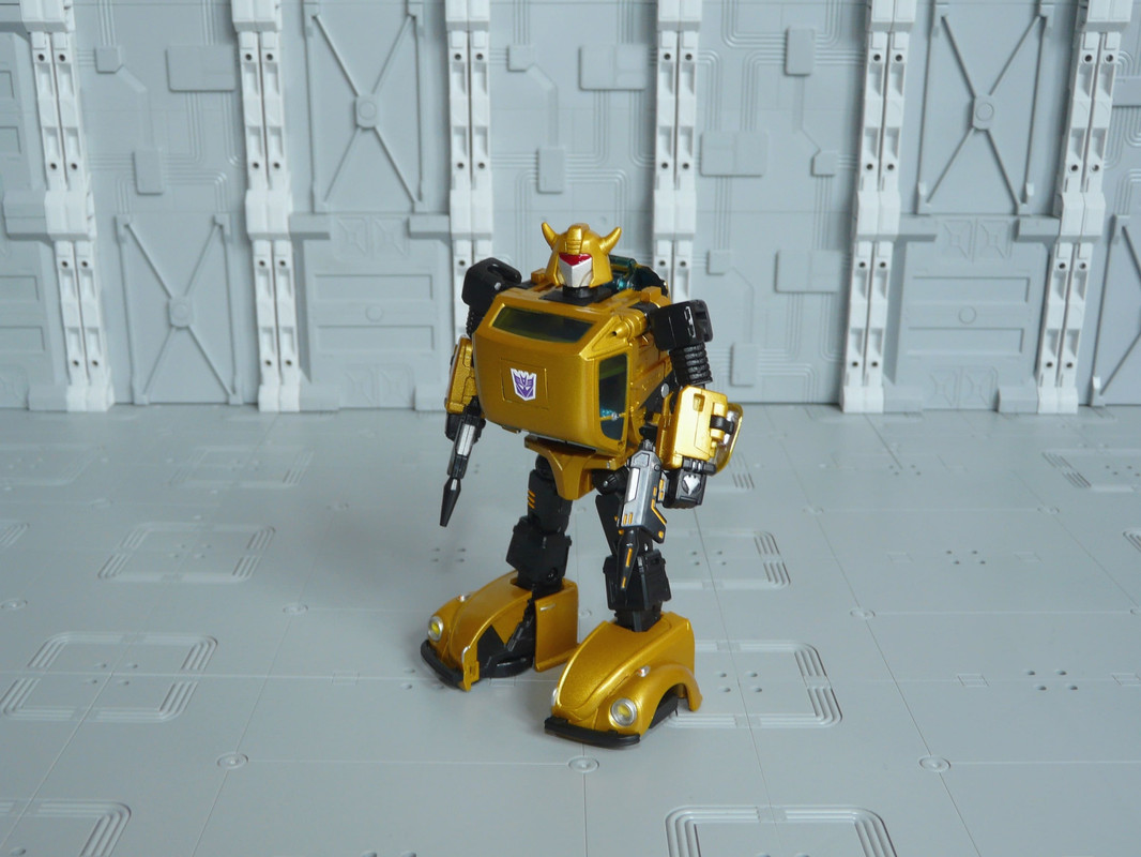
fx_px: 1352
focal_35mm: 41
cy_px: 428
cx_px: 570
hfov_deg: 45.8
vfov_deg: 35.1
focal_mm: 6.7
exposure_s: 1/40
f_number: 3.2
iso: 100
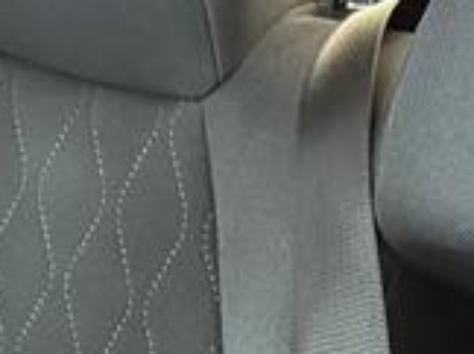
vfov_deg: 6.7
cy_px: 1205
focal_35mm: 190
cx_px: 500
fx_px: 2598
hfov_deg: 10.3
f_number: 1.78
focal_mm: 6.76
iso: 1000
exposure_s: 1/30
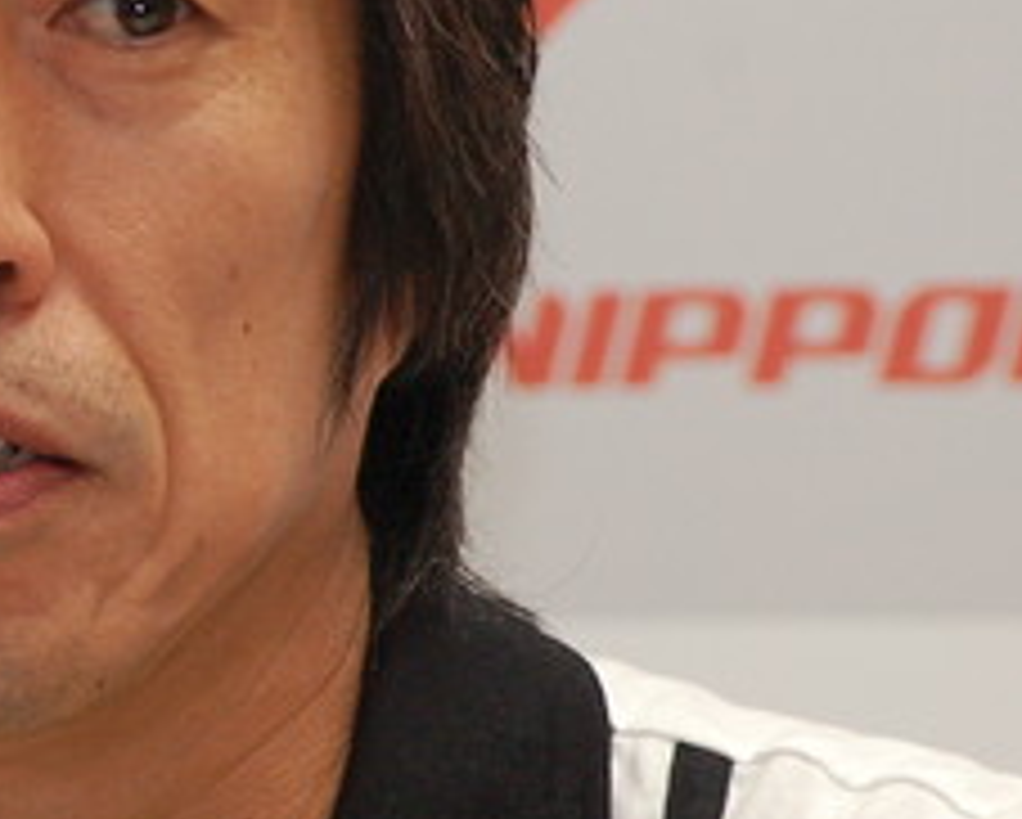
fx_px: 21645
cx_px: 41
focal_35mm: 715
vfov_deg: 2.2
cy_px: 418
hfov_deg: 2.7
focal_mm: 160
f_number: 8
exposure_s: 1/60
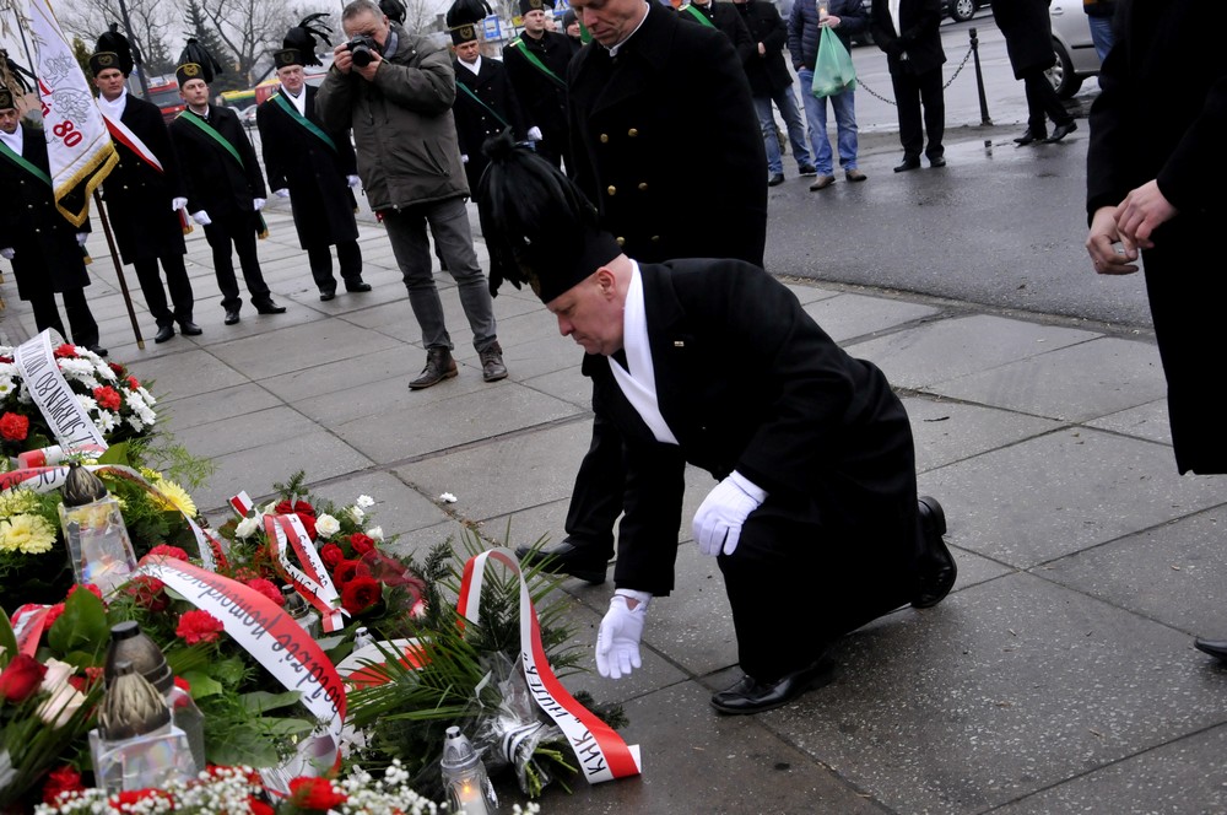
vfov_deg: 29.8
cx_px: 614
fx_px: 1532
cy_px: 408
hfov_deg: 43.7
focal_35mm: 45
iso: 1000
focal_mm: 30
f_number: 5
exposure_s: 1/320
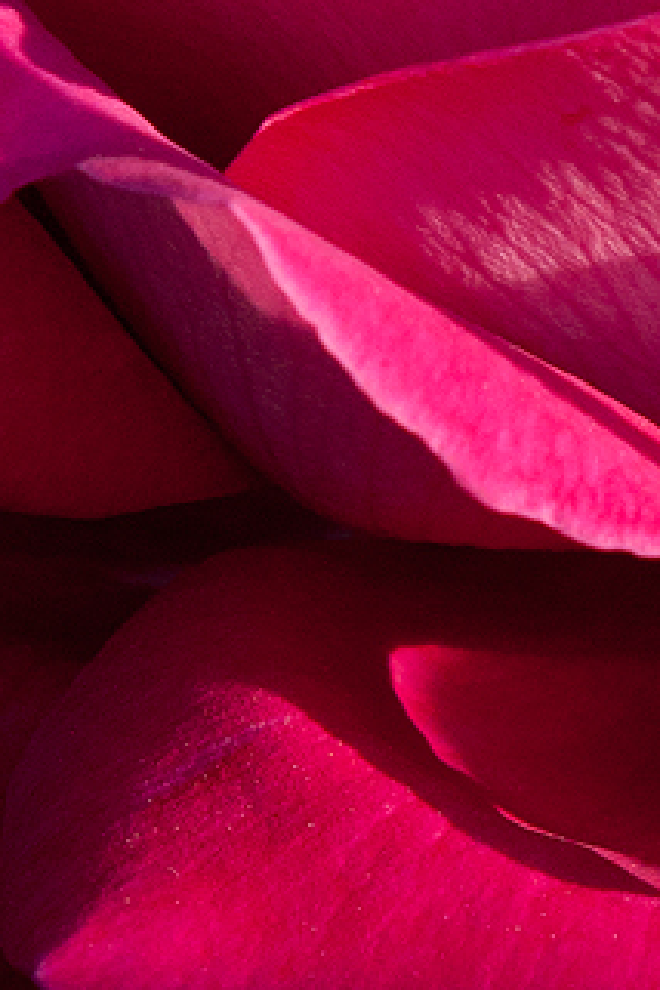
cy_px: 336
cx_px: 686
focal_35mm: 1009
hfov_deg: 1.4
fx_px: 27759
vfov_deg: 2.0
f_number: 6.3
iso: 250
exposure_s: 1/640
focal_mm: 135
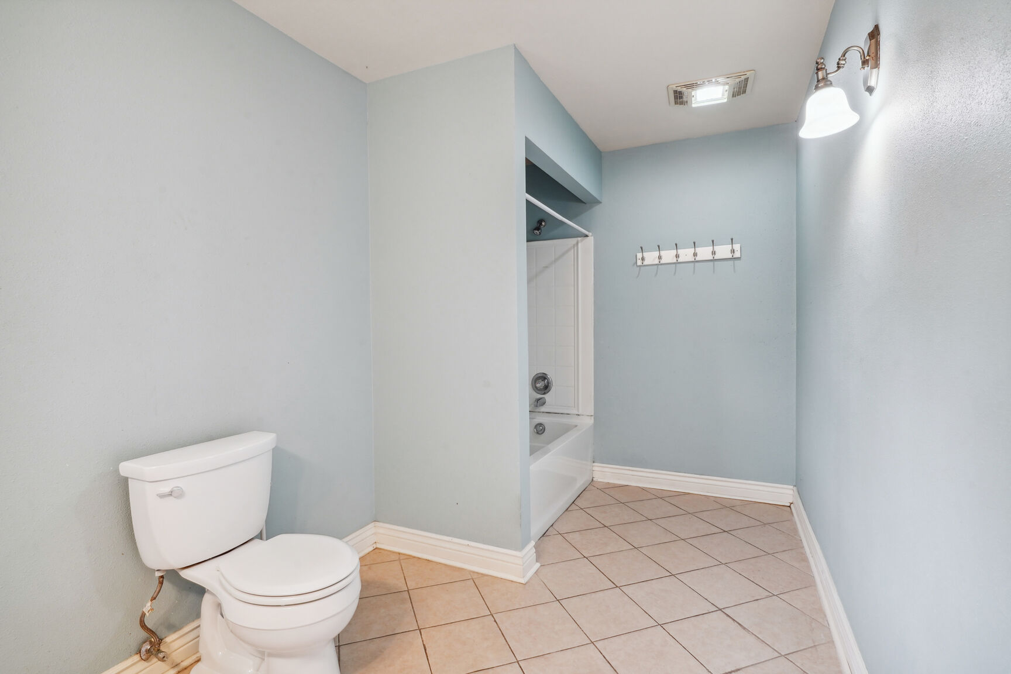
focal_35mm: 17
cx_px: 506
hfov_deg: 93.3
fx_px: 477
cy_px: 337
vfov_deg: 70.4
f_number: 11
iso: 800
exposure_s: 1/6
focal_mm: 17
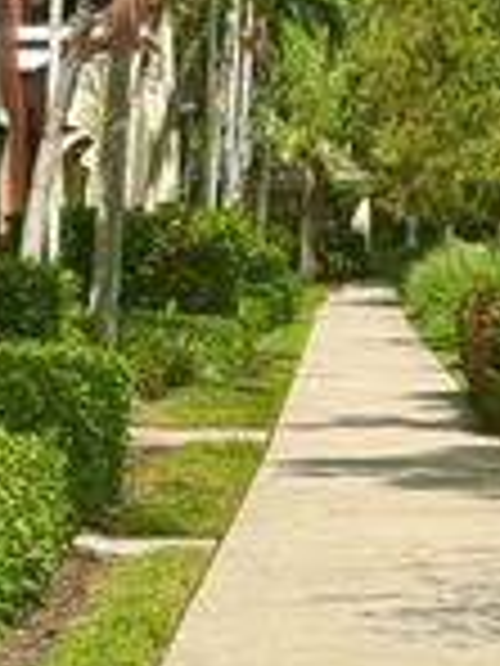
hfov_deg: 7.6
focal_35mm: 195
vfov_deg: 10.1
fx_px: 3755
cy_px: 306
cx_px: 333
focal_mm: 6.76
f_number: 1.78
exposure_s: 1/6410
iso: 64
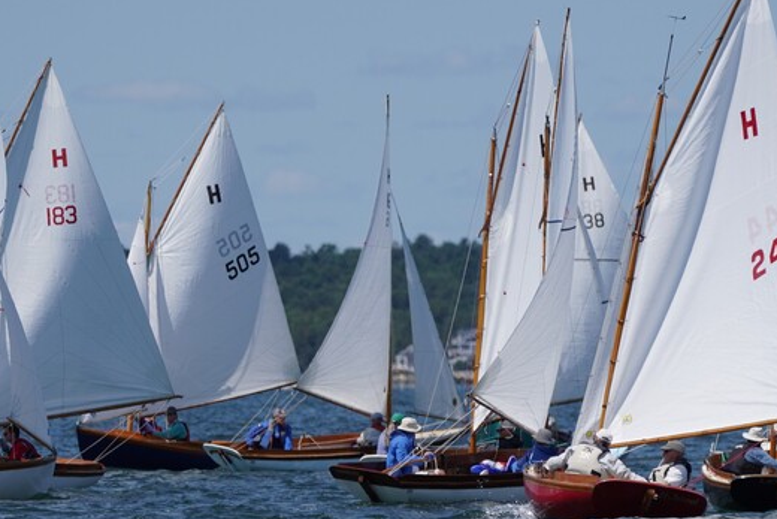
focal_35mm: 676
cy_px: 334
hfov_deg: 3.1
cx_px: 429
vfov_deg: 2.0
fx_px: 14589
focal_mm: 293
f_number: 5.6
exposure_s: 1/1600
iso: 160
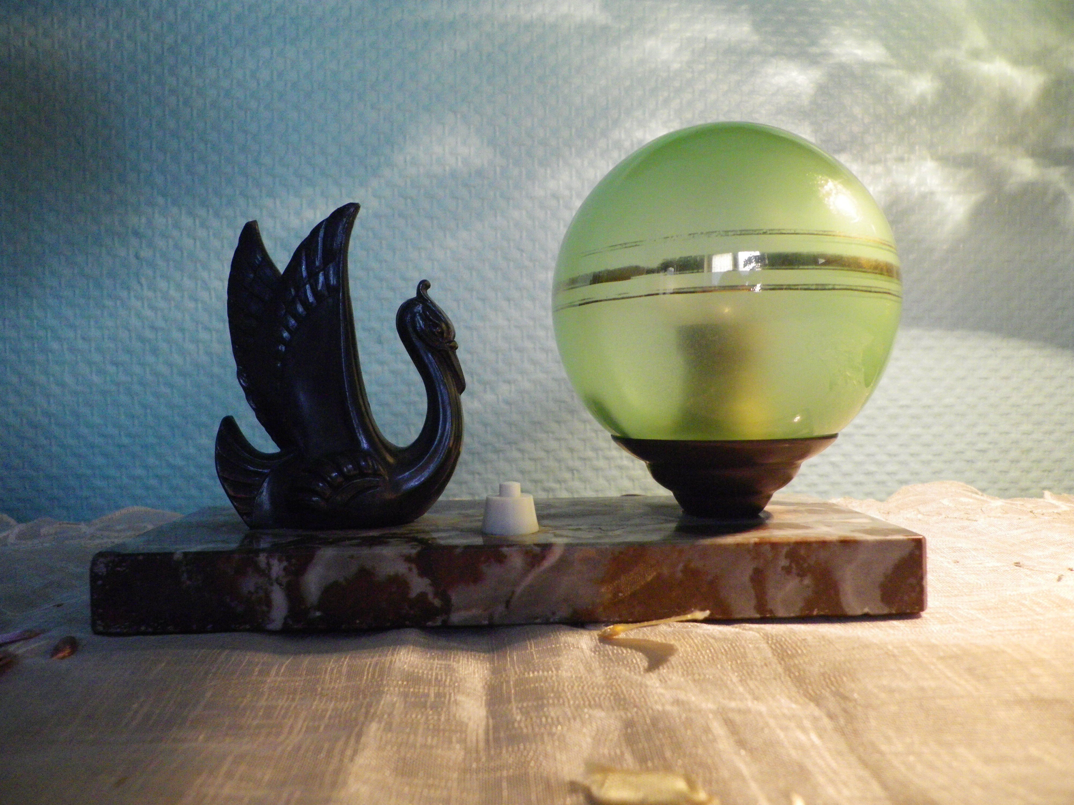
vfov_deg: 49.7
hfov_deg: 63.4
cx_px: 537
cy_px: 402
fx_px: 869
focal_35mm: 28
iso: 500
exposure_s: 1/60
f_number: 2.6
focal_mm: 4.9
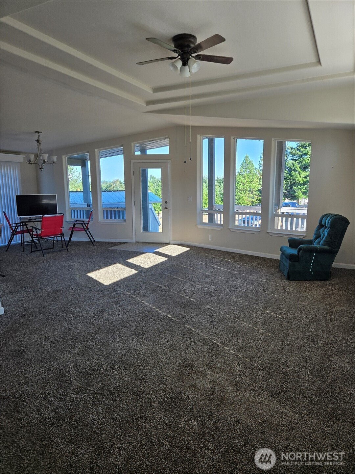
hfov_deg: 58.9
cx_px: 178
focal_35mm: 23
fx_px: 314
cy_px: 237
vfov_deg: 73.9
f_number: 1.8
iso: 80
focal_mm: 5.4
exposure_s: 1/508
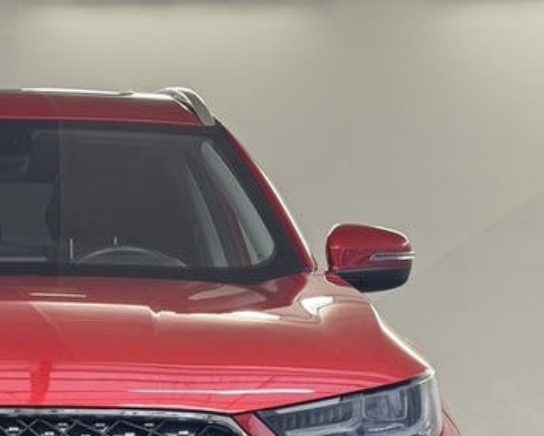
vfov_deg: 12.5
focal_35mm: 122
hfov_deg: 15.5
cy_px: 465
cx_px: 5
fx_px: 1965
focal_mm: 6.76
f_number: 1.78
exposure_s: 1/100
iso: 80
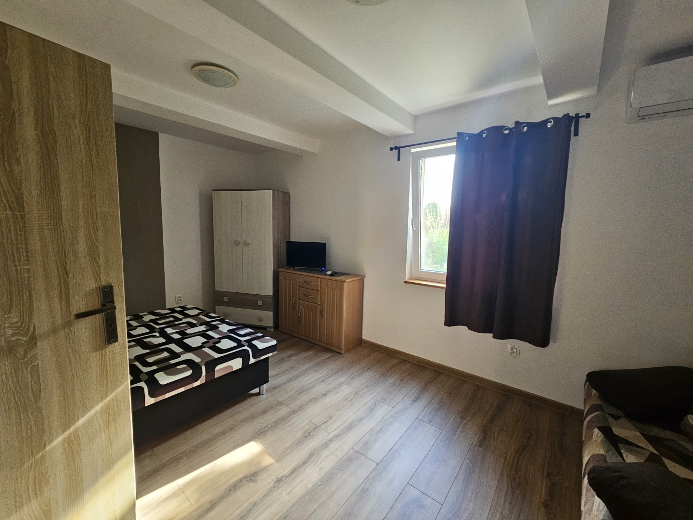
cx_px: 346
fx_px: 260
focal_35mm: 13
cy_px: 260
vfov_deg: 89.9
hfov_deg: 106.2
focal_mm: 2.2
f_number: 2.2
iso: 320
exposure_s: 1/33
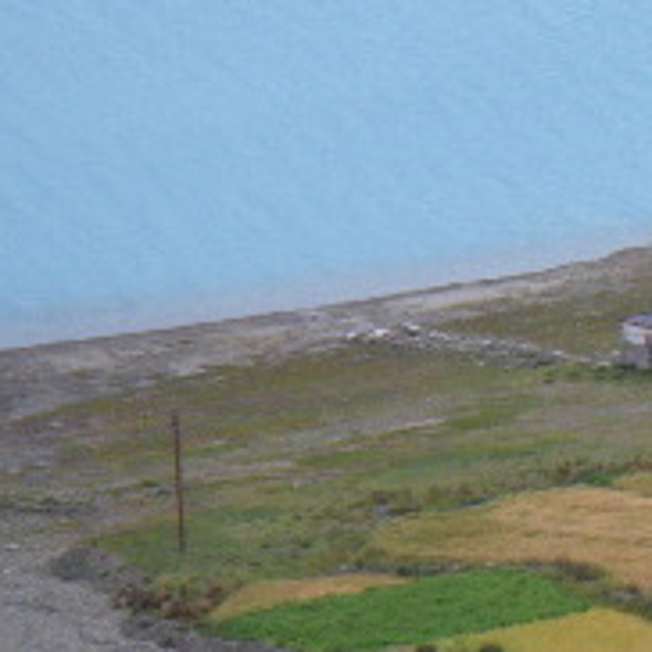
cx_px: 1225
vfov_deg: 3.2
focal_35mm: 544
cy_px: 183
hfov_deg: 3.2
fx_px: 11592
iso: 80
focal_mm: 25
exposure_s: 1/250
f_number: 5.5
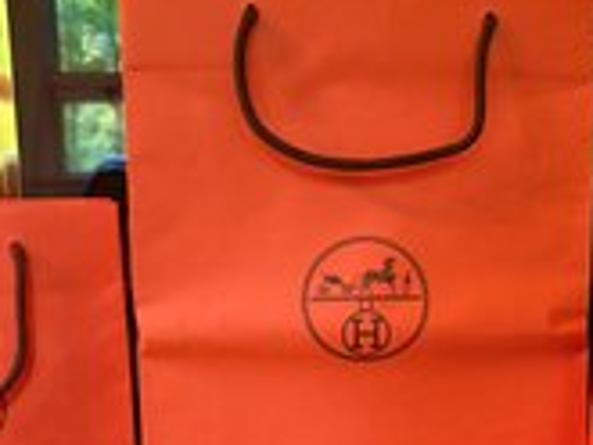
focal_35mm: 54
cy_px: 379
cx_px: 354
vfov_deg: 26.4
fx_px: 926
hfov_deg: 35.4
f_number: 1.6
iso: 640
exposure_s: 1/30
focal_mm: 5.96
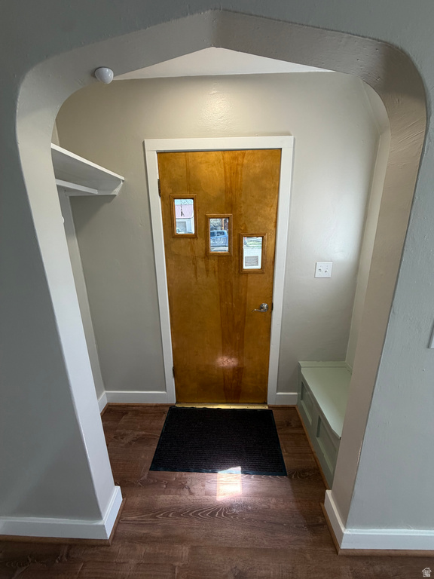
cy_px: 290
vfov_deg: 102.1
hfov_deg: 85.7
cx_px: 217
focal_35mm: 14
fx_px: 234
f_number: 2.2
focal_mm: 2.22
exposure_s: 1/120
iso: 160
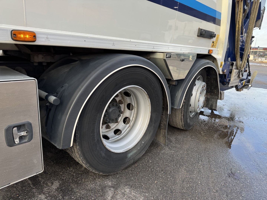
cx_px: 134
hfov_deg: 71.6
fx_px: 185
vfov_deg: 56.8
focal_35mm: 24
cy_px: 100
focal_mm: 6.76
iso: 80
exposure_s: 1/323
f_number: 1.78
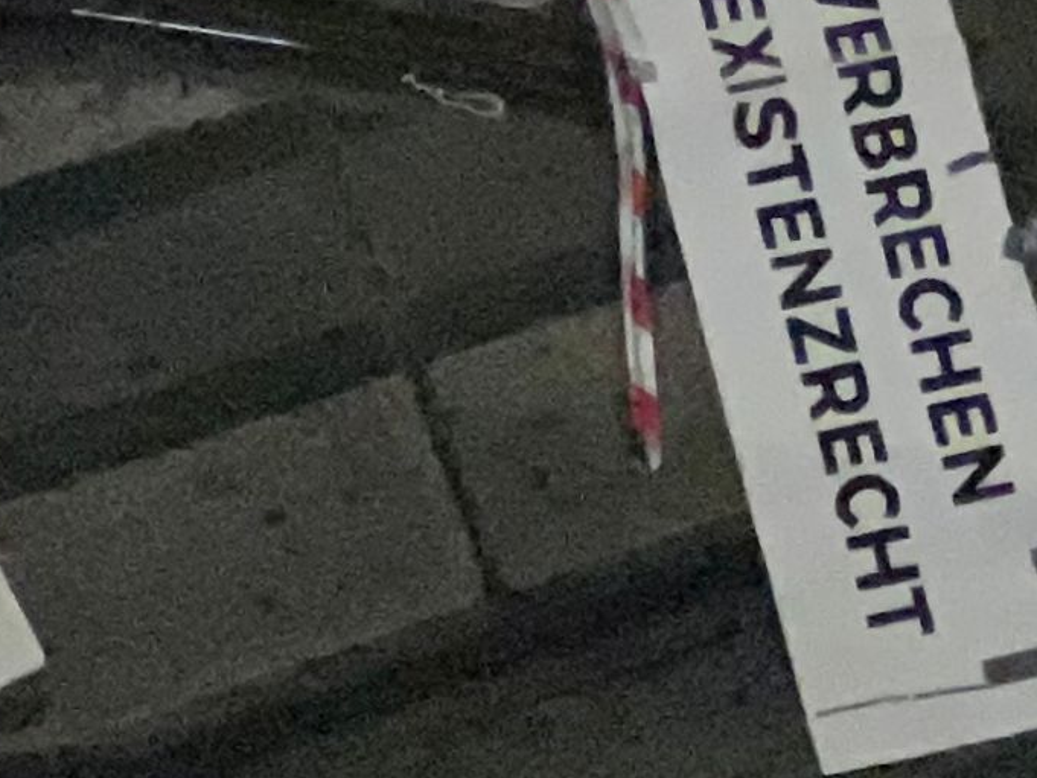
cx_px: 1317
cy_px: -1270
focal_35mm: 452
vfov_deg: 3.2
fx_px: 13543
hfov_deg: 4.4
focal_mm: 9
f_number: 2.8
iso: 1000
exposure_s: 1/34
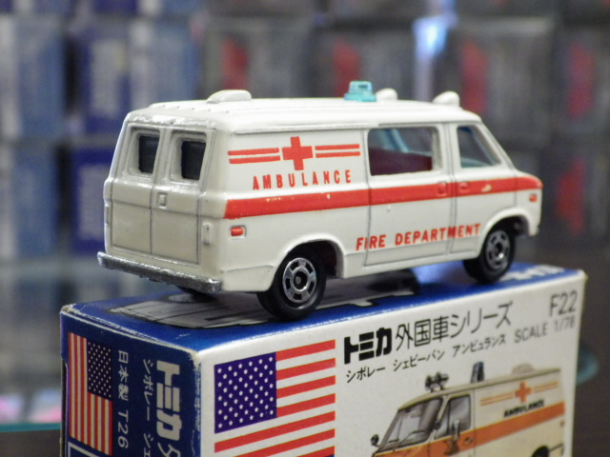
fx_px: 1251
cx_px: 305
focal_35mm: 71
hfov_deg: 27.4
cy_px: 228
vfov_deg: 20.7
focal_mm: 12.8
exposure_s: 1/40
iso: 800
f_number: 4.2
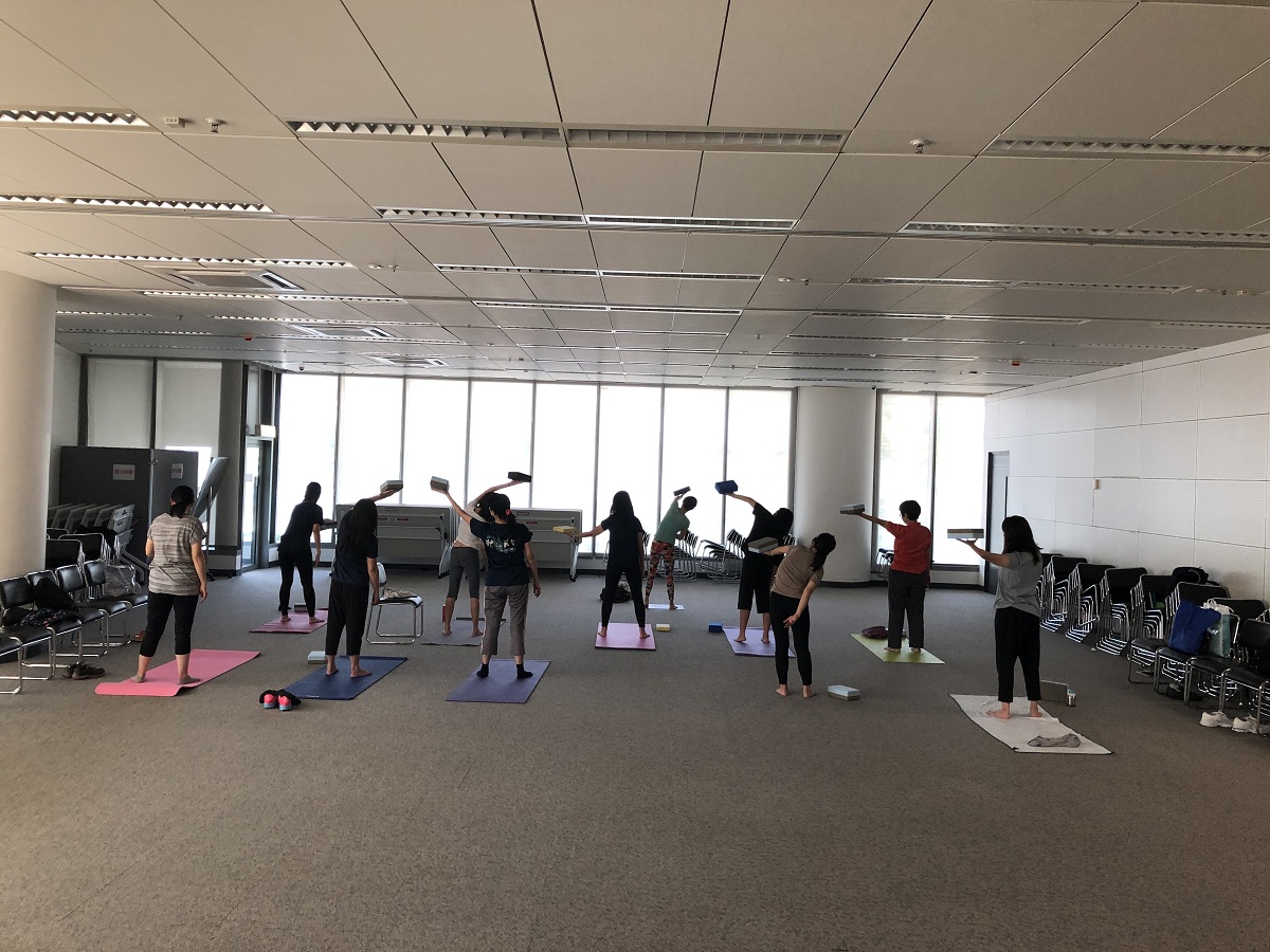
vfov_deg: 49.7
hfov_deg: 63.4
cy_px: 476
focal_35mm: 28
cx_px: 635
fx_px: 1027
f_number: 1.8
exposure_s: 1/33
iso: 32
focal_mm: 4
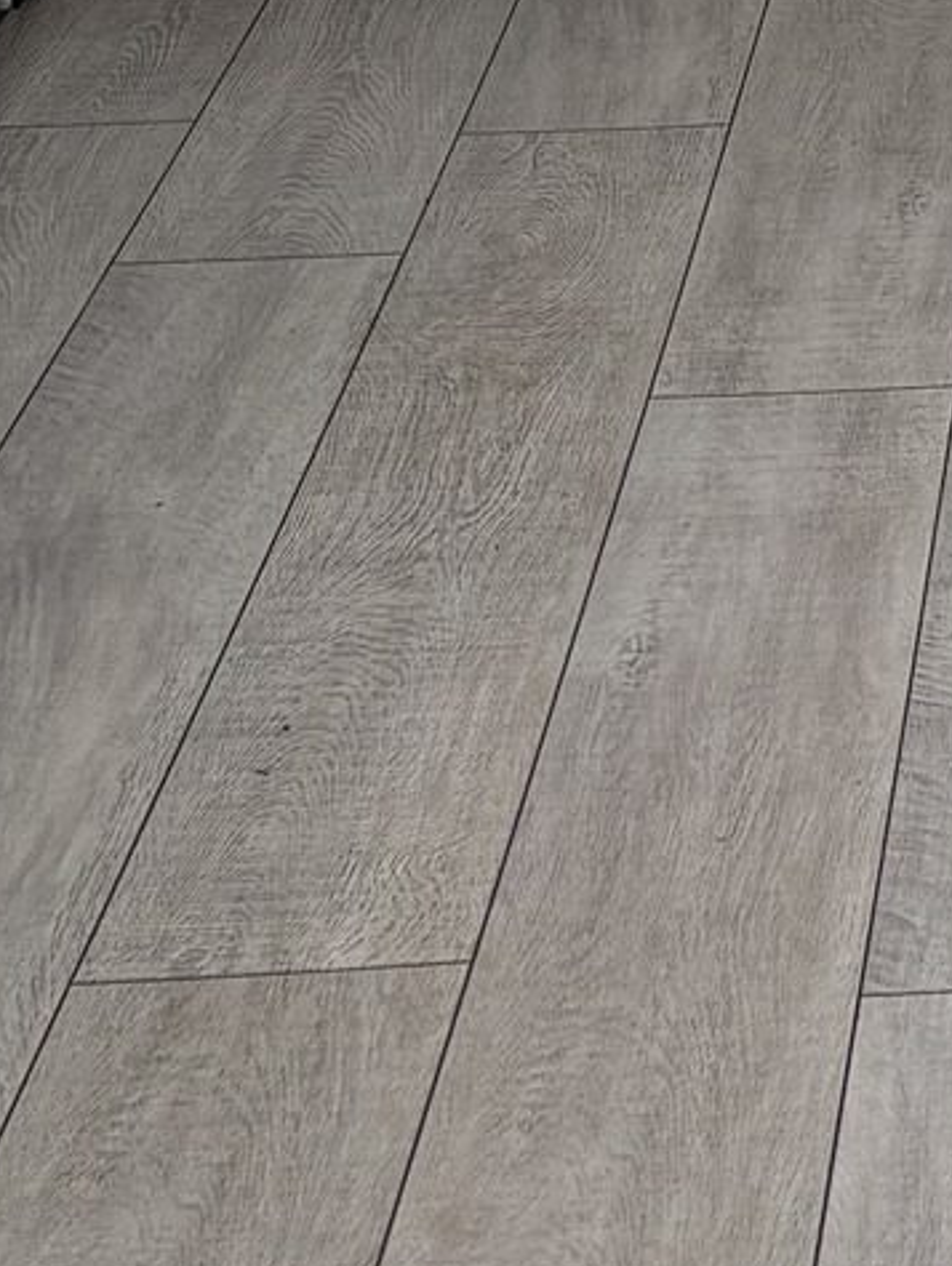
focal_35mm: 126
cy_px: -1341
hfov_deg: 11.0
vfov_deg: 13.3
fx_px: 4614
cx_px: 1715
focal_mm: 5.96
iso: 40
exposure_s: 1/121
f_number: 1.6
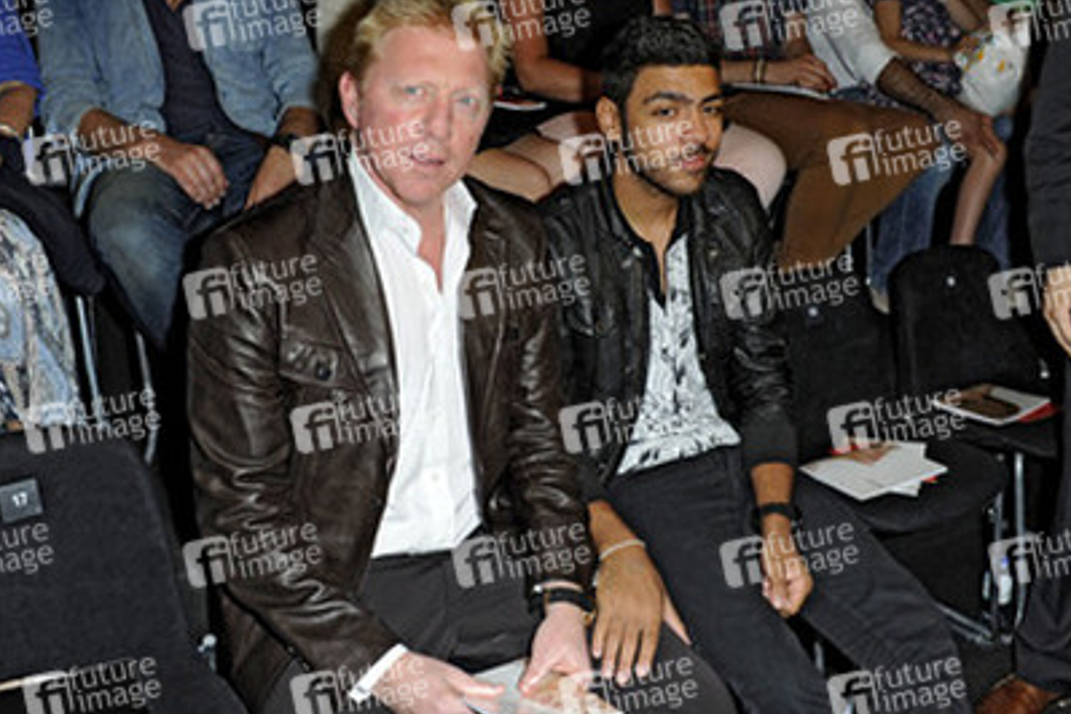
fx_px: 1041
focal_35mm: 35
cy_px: 354
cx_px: 556
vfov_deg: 37.9
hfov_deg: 54.4
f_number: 5.6
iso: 1250
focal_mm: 31
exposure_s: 1/100
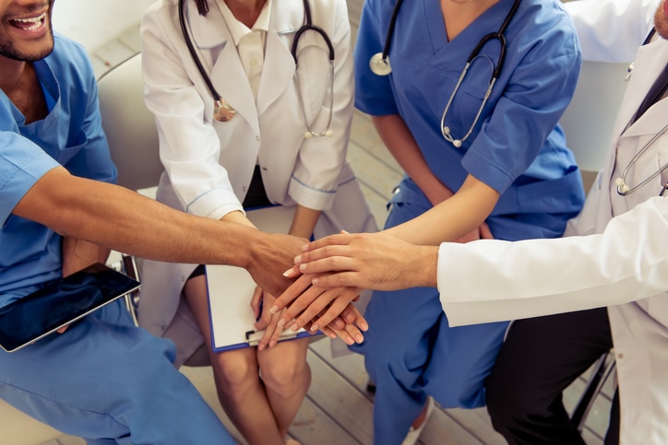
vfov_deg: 30.5
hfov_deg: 44.5
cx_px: 334
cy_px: 222
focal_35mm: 44
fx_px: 817
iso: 320
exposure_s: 1/160
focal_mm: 44
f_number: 4
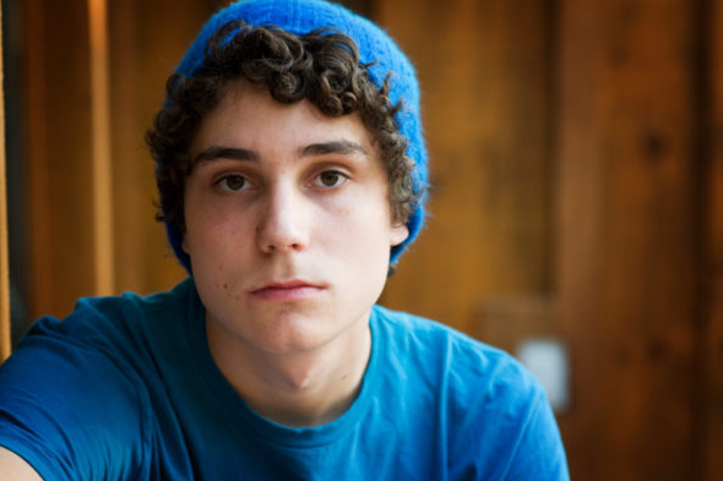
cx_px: 366
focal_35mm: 130
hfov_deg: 15.8
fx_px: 2600
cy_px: 242
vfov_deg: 10.6
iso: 400
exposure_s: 1/160
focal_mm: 85
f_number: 3.2
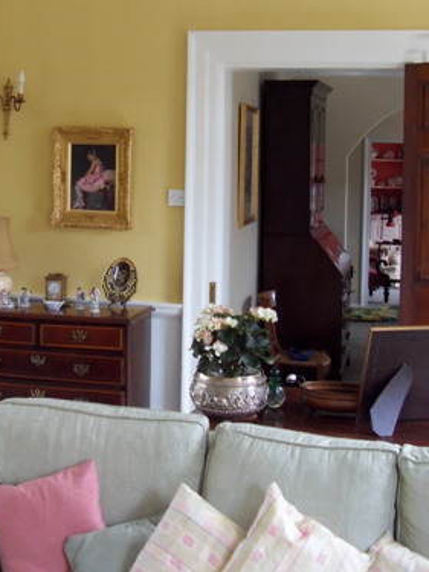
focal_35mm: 62
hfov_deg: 23.5
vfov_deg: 30.6
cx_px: 135
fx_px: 1025
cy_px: 137
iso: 100
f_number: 3.5
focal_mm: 6.6
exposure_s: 1/45
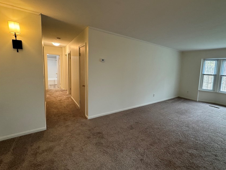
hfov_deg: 89.9
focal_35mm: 17
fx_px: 111
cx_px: 135
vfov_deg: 74.6
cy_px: 80
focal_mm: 2.22
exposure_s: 1/60
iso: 250
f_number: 2.2
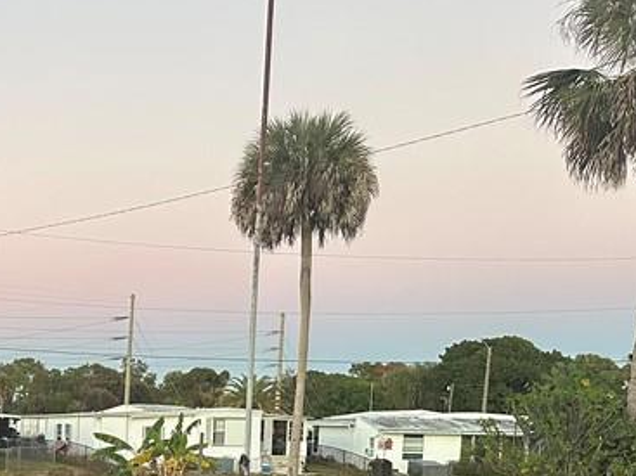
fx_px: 1231
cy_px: 490
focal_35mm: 67
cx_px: -76
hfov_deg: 26.5
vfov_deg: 21.1
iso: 200
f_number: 1.78
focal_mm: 6.86
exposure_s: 1/121
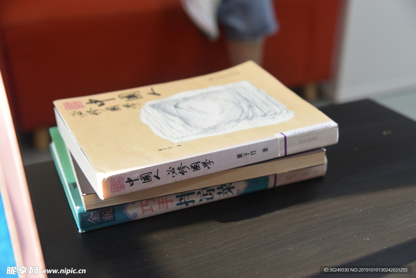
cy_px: 139
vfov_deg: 28.1
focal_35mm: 48
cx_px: 208
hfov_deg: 41.1
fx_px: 555
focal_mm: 48
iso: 400
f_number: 4
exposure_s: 1/60
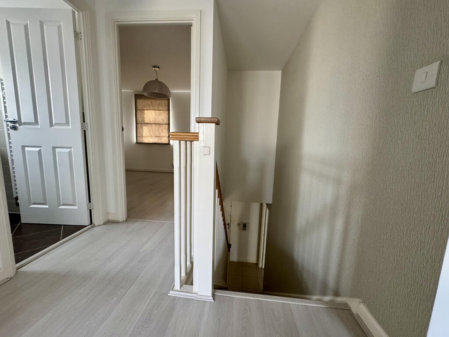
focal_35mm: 14
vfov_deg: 85.7
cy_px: 168
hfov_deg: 102.1
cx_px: 224
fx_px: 182
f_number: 2.2
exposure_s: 1/97
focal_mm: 2.22
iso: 320
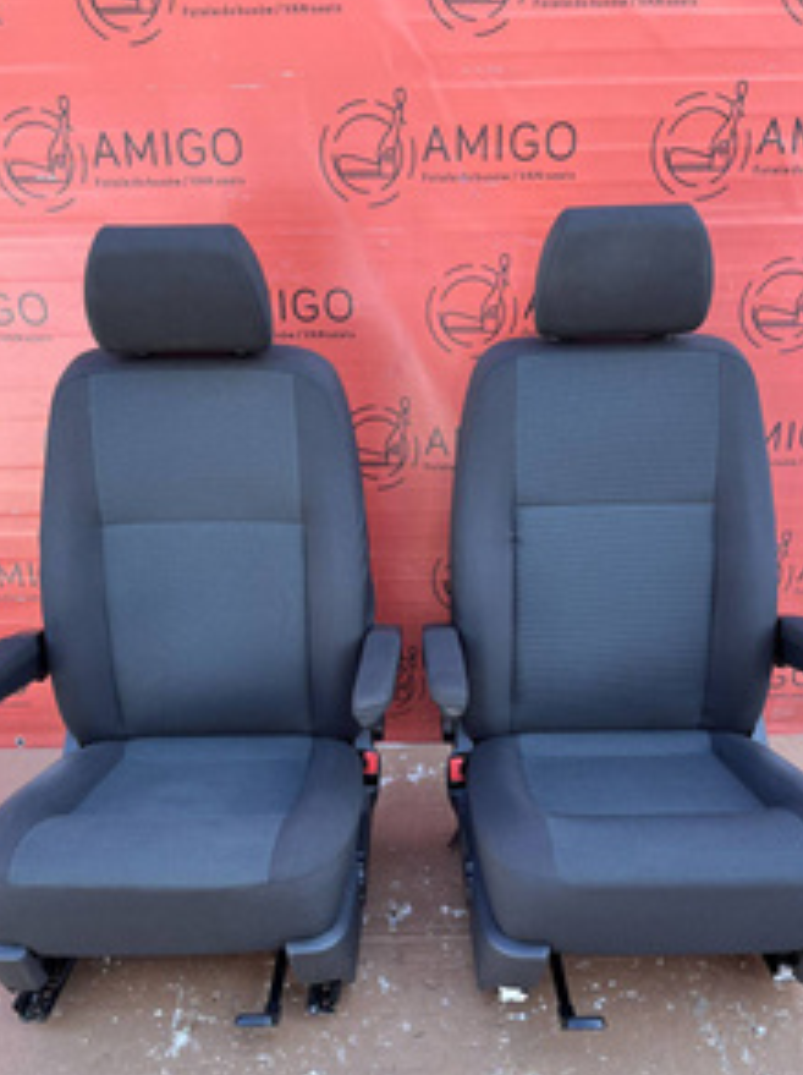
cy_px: 627
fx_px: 992
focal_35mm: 32
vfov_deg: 56.6
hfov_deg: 44.1
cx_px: 418
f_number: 1.6
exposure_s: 1/121
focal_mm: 5.1
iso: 64
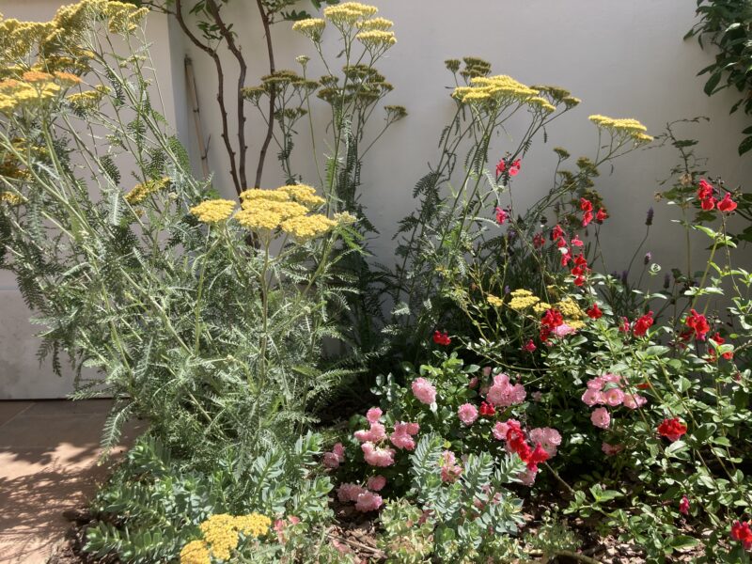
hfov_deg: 63.4
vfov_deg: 49.7
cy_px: 282
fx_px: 608
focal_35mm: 28
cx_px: 376
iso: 20
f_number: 1.8
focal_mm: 3.99
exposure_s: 1/899
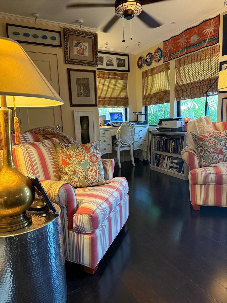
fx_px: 210
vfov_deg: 71.6
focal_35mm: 24
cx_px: 114
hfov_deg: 56.8
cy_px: 152
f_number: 1.78
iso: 500
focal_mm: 6.76
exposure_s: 1/60
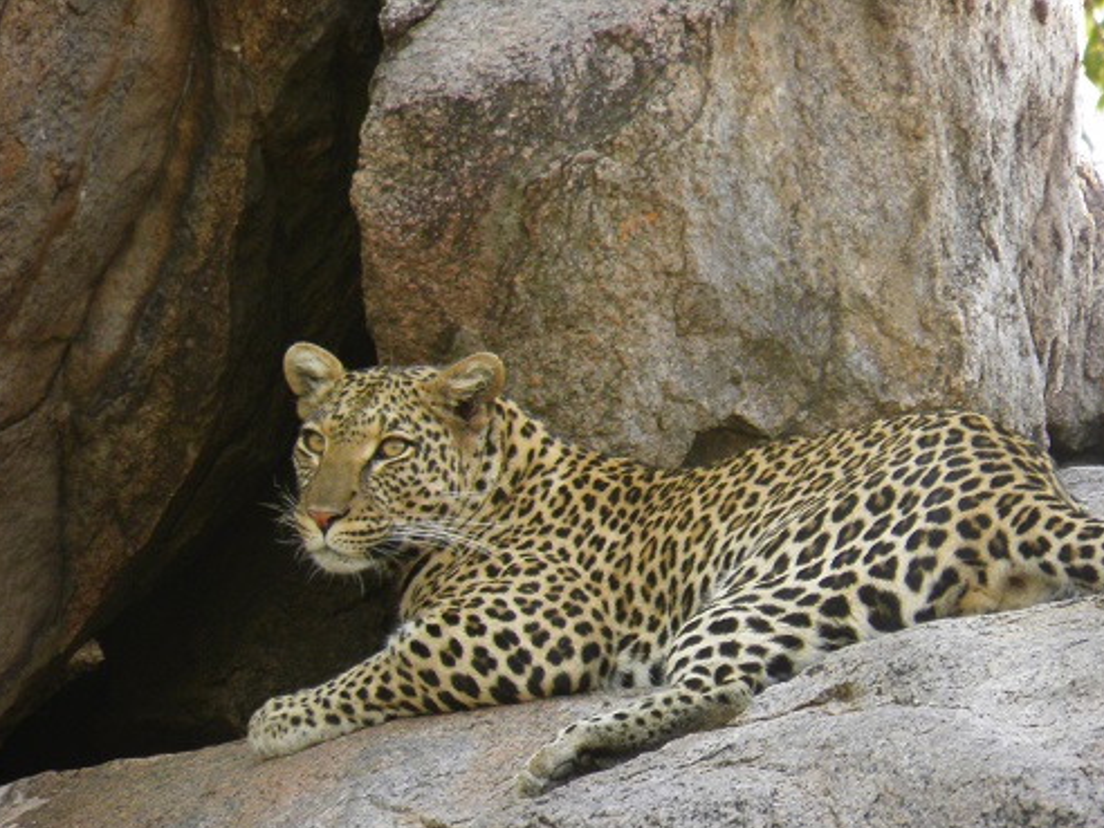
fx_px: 32690
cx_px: 653
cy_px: 503
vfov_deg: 1.5
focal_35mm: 1025
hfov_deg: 1.9
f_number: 5.6
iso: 100
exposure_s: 1/40
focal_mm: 147
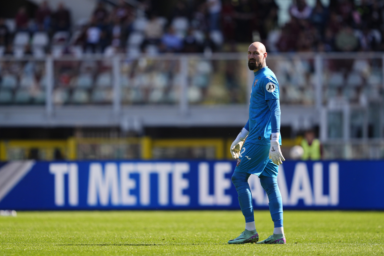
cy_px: 127
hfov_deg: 5.1
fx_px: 4309
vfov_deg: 3.4
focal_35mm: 404
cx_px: 193
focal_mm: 400
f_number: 2.8
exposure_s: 1/2000
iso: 250
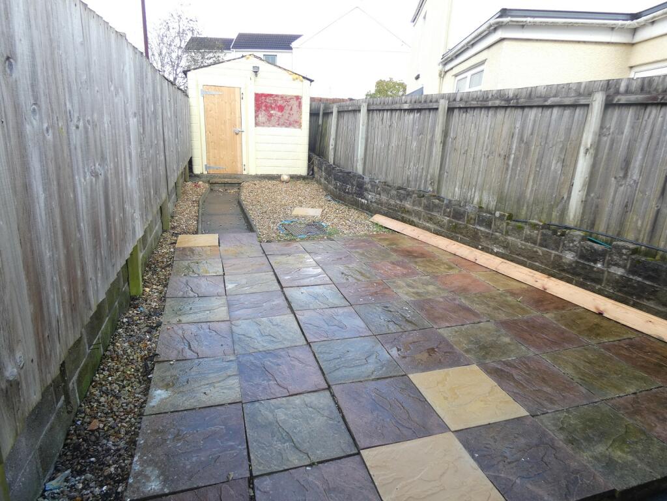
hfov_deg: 81.7
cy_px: 250
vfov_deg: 66.0
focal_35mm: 20
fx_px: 385
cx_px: 334
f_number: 2.8
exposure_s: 1/125
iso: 80
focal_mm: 3.6
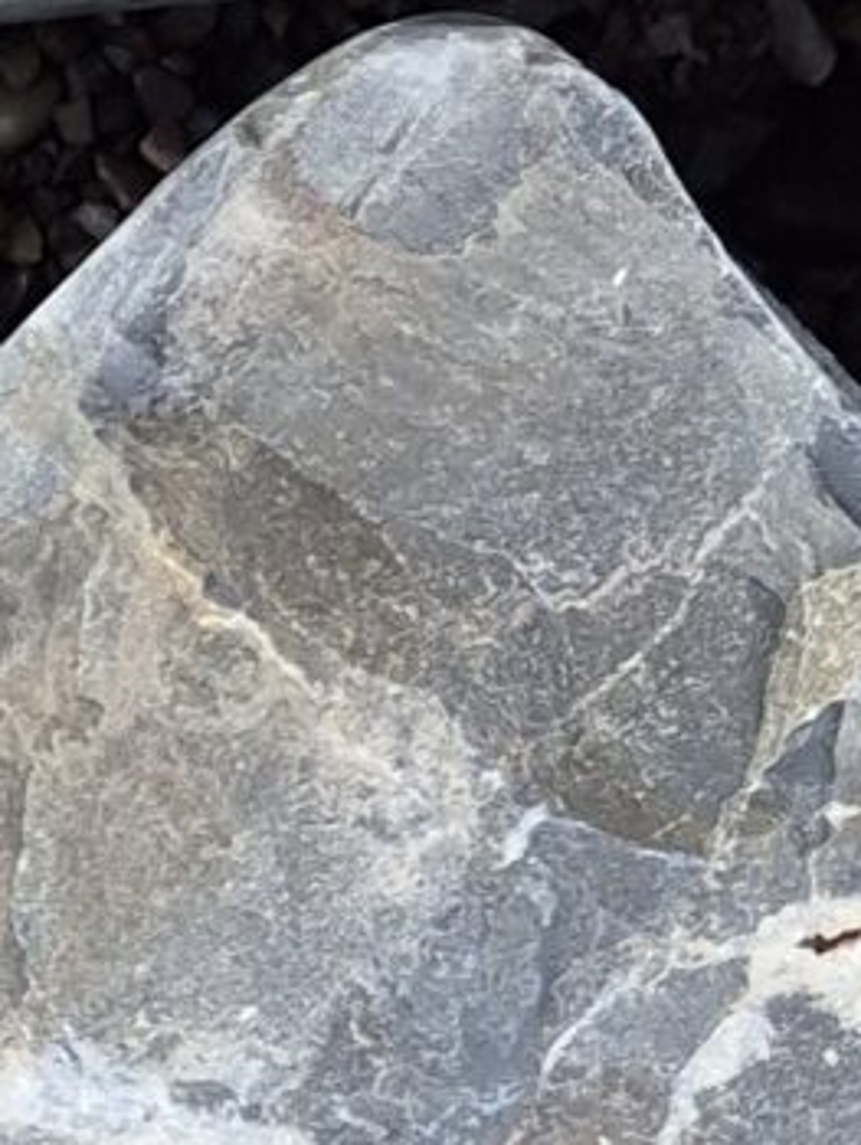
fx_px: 5565
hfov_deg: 8.7
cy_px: 782
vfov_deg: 11.7
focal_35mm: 168
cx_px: -288
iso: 32
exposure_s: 1/180
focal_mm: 5.4
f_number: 1.8
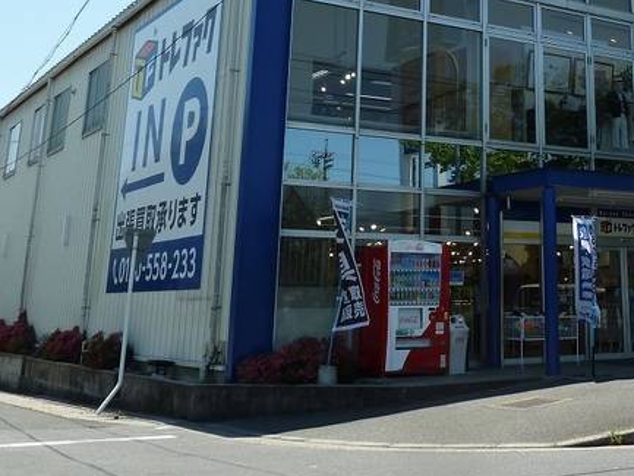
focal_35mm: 52
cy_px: -10
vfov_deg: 26.4
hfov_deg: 35.5
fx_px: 953
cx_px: 518
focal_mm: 4.1
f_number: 4
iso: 80
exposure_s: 1/400
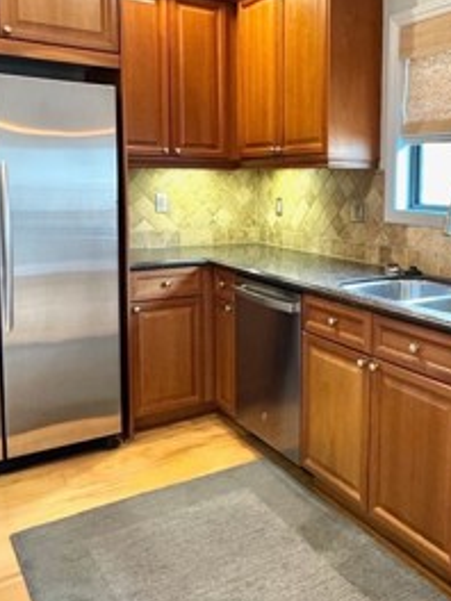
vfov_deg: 53.7
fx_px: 591
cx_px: 337
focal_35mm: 34
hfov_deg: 40.6
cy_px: 248
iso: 500
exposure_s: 1/60
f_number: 2.2
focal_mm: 2.22
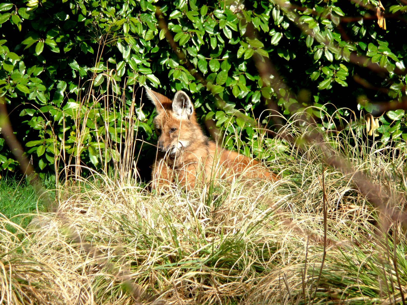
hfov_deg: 7.1
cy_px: 152
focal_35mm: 280
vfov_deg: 5.3
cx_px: 204
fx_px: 3292
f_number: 4.9
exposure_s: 1/320
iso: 100
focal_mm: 46
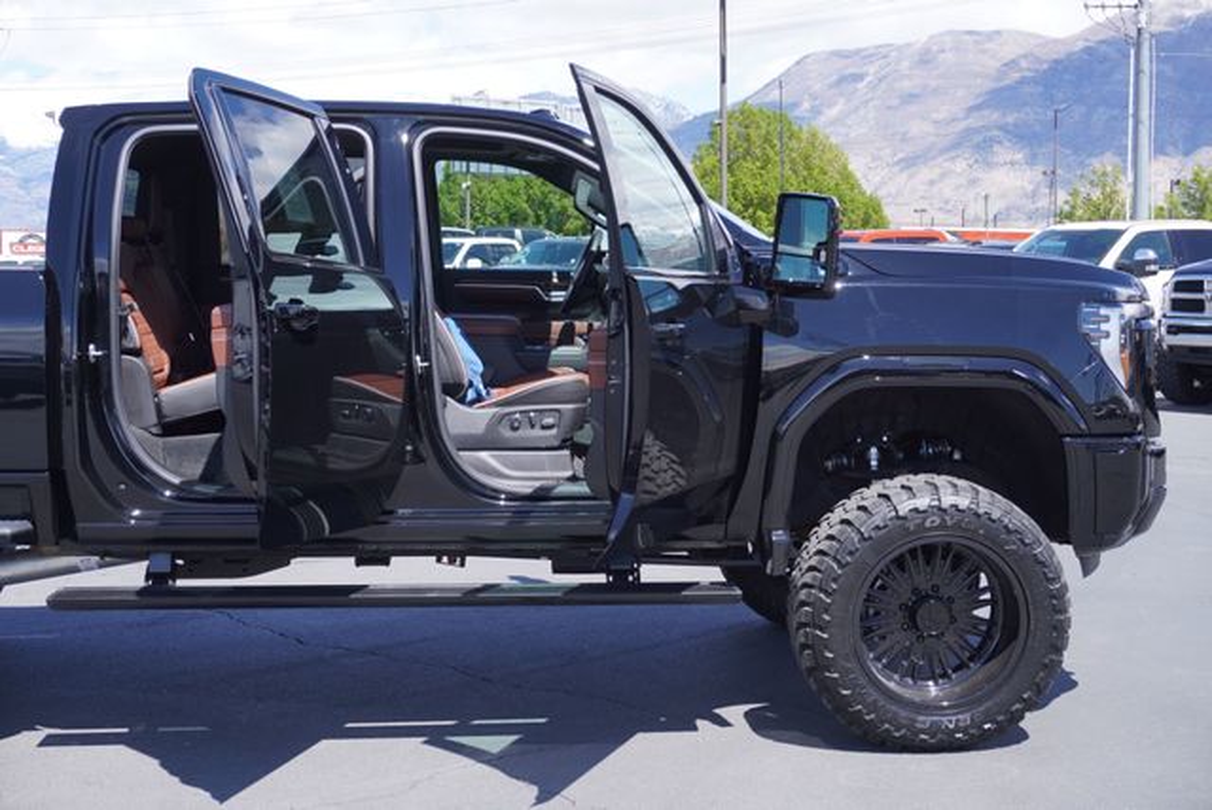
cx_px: 606
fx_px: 1668
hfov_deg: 39.9
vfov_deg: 27.3
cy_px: 405
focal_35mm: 50
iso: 100
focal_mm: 33
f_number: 8
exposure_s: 1/125
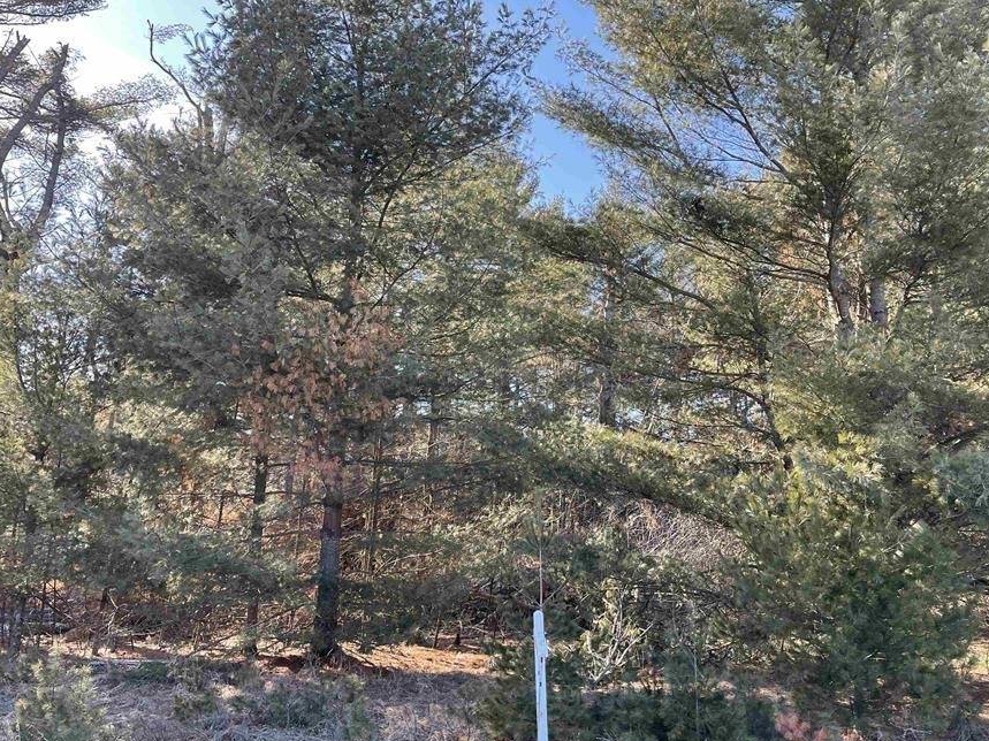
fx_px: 886
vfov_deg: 45.4
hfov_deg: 58.3
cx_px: 517
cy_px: 331
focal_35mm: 31
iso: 32
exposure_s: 1/403
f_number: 1.6
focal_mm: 5.1
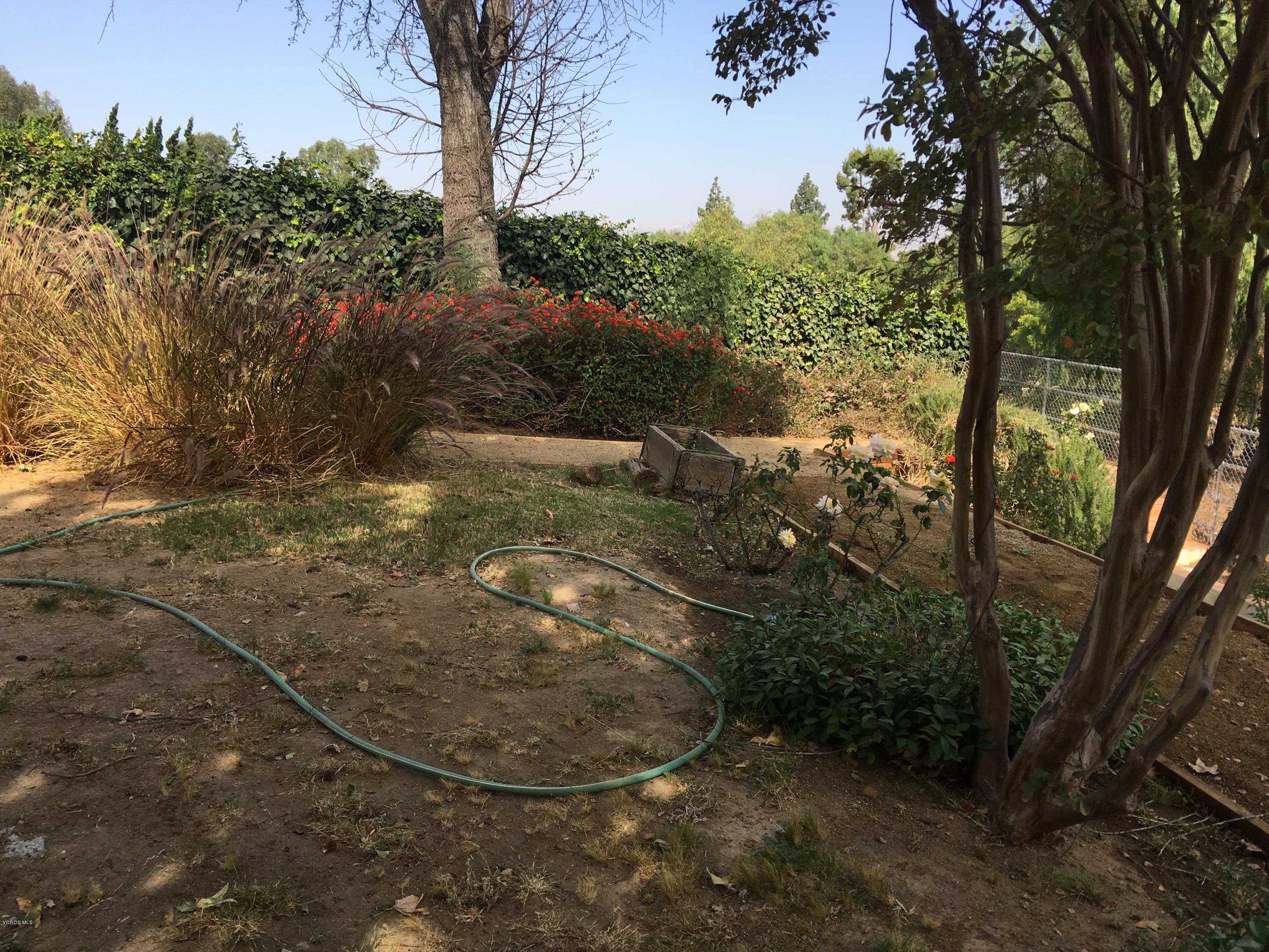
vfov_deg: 48.2
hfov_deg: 61.7
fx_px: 1063
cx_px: 634
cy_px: 476
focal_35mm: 29
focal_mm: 4.15
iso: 25
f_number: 2.2
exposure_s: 1/693
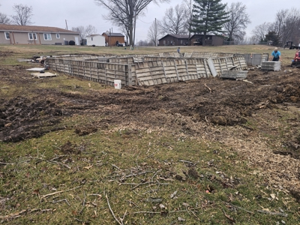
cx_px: 150
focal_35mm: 23
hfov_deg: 73.9
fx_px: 199
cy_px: 112
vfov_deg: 58.9
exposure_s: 1/155
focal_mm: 6.3
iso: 10
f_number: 1.7
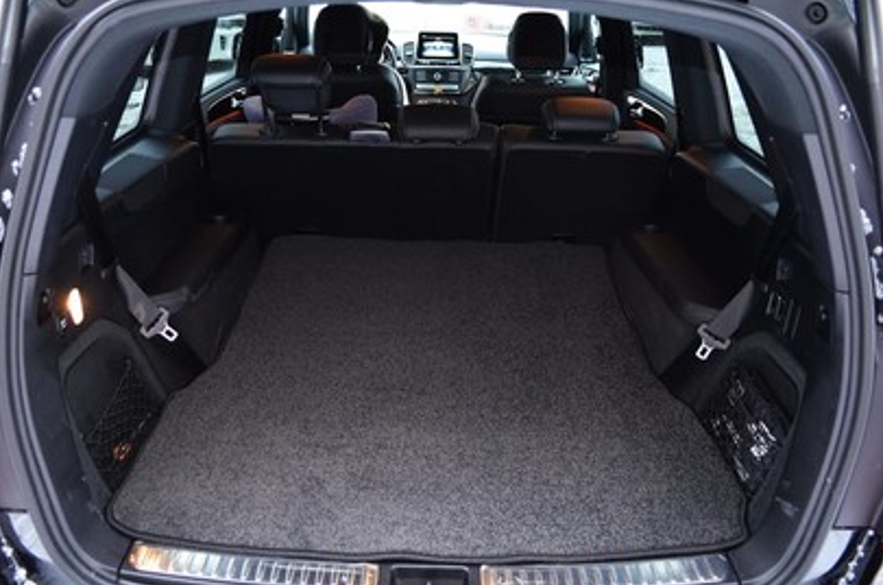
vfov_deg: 46.2
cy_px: 292
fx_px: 685
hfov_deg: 65.6
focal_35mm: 28
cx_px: 432
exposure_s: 1/30
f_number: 3.5
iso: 2000
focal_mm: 18
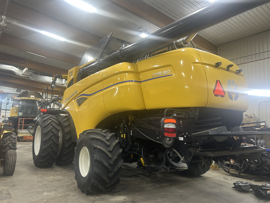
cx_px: 135
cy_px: 102
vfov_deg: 53.1
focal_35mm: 26
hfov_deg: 67.3
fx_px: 203
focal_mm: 5.7
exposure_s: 1/60
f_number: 1.5
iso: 100
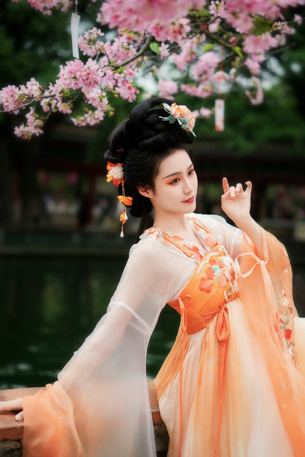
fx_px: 787
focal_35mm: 62
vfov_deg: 32.4
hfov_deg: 21.9
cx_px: 166
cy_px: 227
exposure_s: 1/320
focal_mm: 50
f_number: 1.8
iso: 100
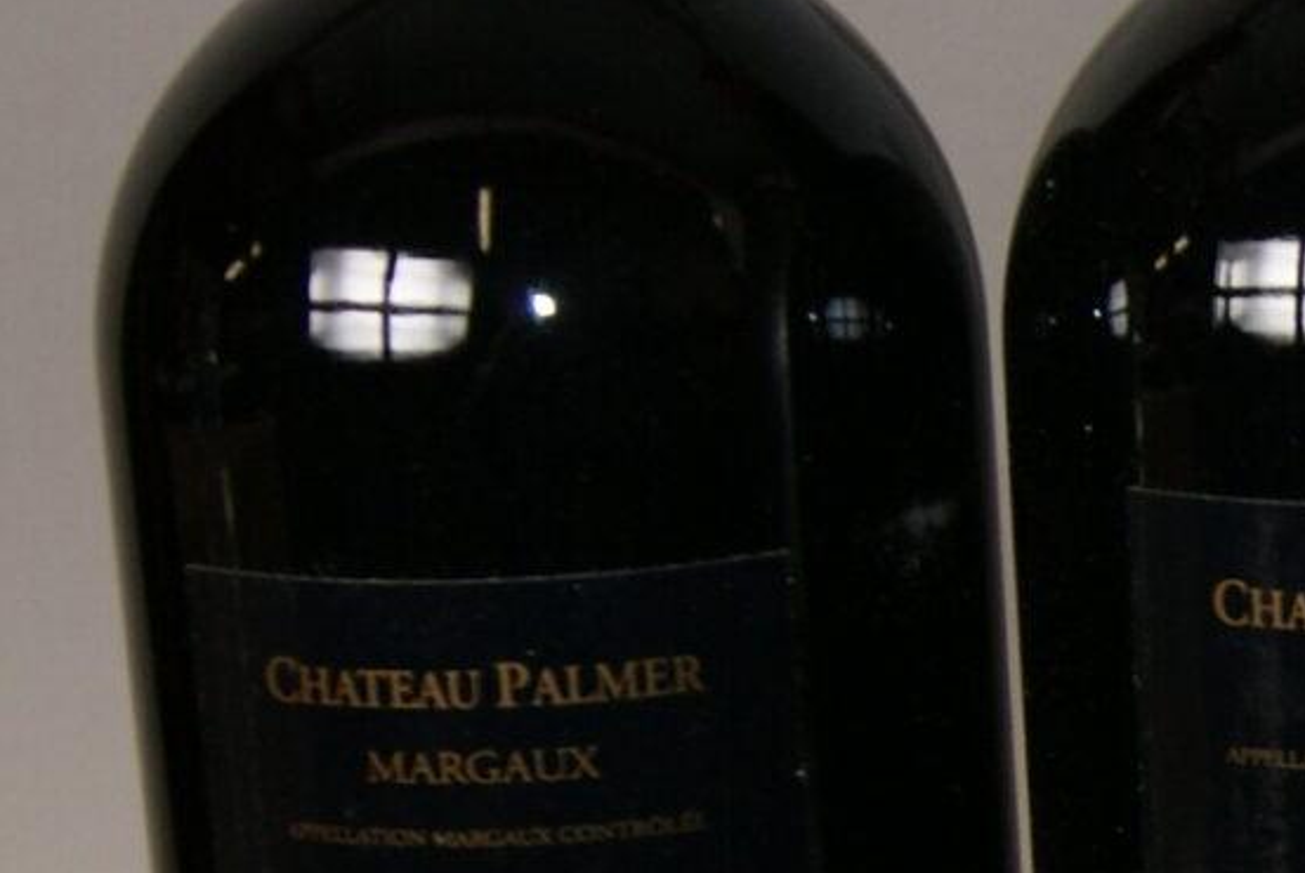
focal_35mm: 125
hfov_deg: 15.2
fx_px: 4536
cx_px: 1961
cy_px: 825
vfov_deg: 10.9
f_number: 4
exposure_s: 1/160
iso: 250
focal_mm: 18
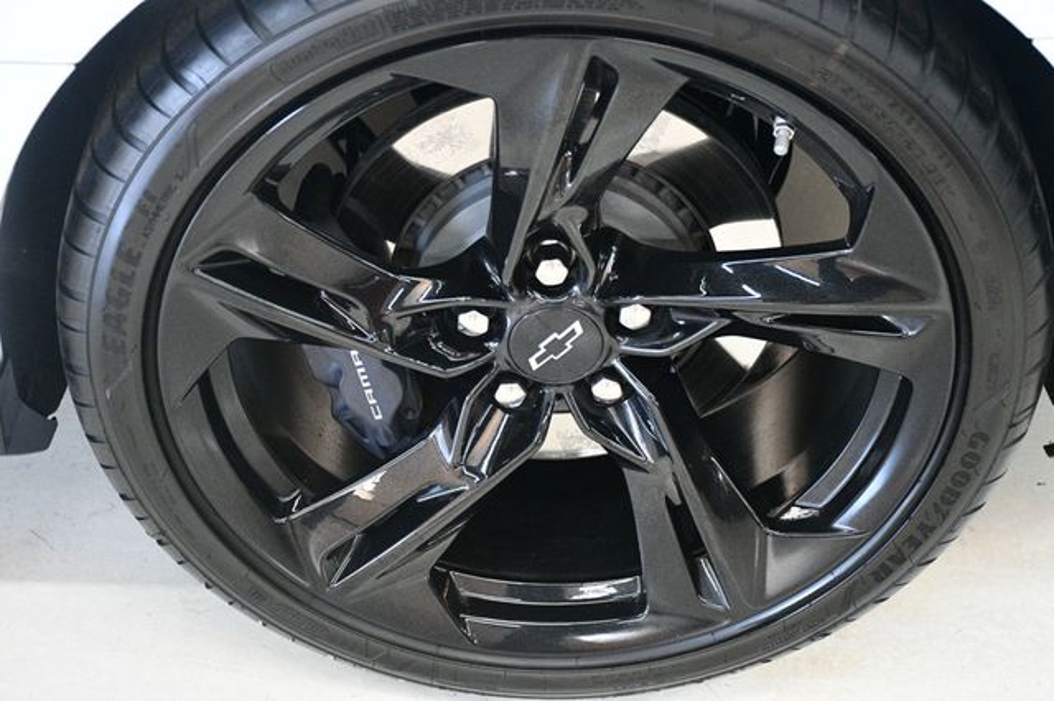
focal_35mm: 63
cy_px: 350
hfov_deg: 31.9
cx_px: 527
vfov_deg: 21.5
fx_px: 1843
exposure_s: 1/80
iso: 3200
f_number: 4.5
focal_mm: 42
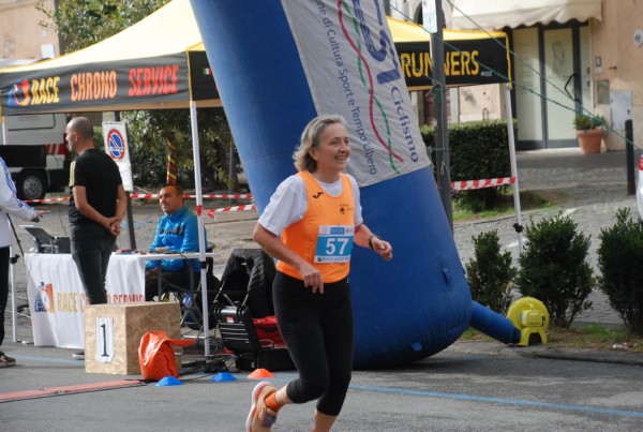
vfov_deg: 11.5
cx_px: 322
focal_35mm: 120
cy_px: 216
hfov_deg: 17.0
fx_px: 2148
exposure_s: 1/1000
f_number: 5.6
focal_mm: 80
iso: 1000
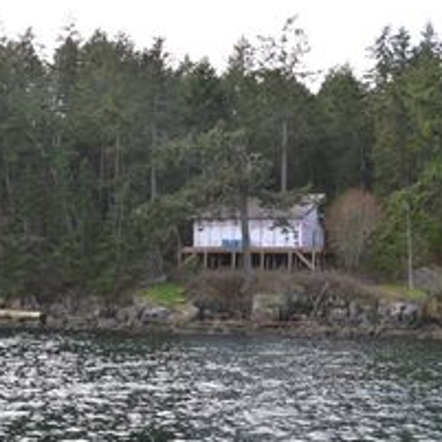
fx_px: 823
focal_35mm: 57
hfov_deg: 30.0
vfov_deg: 29.9
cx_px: 242
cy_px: 163
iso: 100
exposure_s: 1/200
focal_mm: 18
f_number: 5
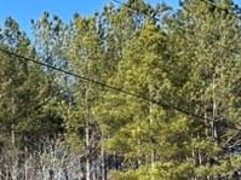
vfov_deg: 10.5
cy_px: 300
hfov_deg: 13.4
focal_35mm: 134
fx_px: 932
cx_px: -180
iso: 50
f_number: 1.5
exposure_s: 1/1869
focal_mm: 5.7
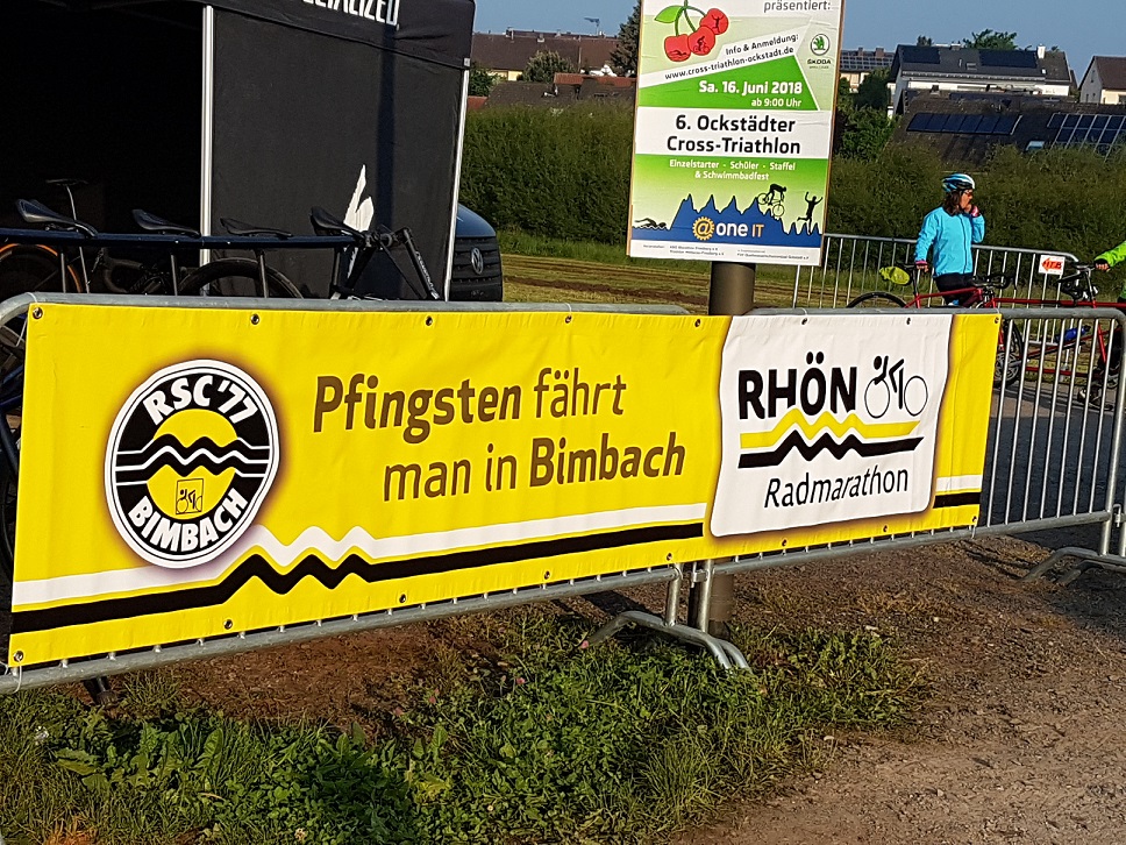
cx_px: 563
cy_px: 422
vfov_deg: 53.1
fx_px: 846
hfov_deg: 67.3
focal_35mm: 26
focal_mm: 4.2
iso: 40
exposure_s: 1/2104
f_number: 1.7
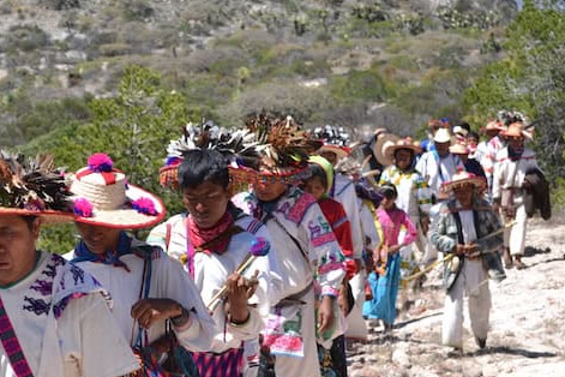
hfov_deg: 13.7
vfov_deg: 9.2
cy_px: 198
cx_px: 124
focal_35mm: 149
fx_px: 2337
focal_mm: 55
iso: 100
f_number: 8
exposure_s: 1/200
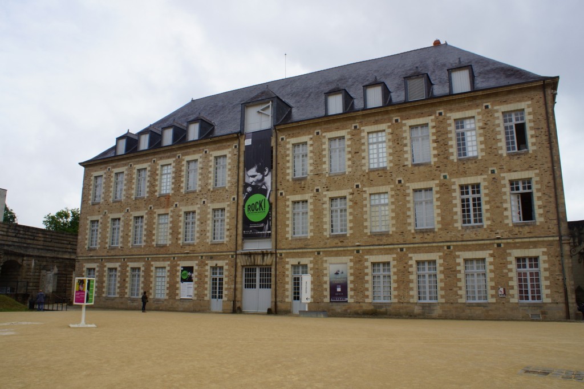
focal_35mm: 30
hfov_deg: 61.9
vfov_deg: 43.6
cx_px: 292
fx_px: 486
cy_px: 194
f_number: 13
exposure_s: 1/125
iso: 100
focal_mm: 20
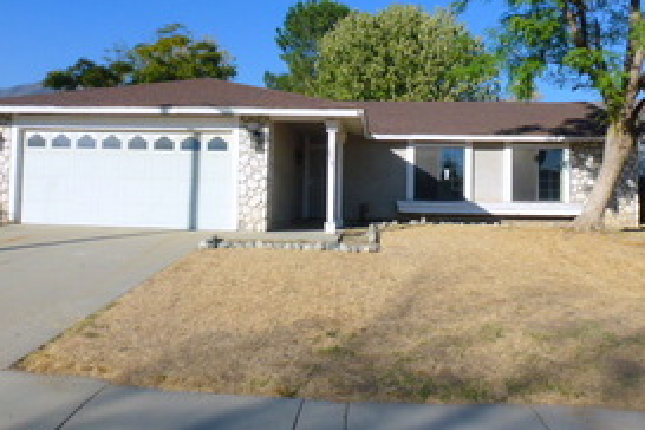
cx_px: 324
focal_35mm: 33
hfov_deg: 57.2
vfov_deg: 39.9
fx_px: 591
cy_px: 182
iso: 100
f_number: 4
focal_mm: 4.3
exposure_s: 1/1000
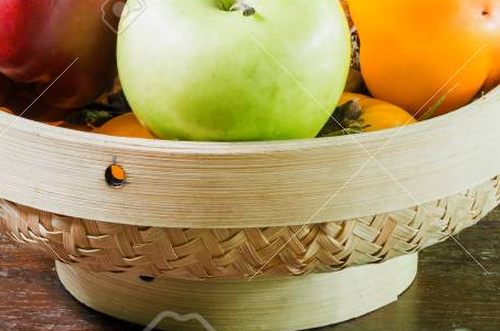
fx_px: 3576
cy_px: -84
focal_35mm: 258
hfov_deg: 8.0
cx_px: 371
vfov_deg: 5.3
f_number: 8
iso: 100
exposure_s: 1/4
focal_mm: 60
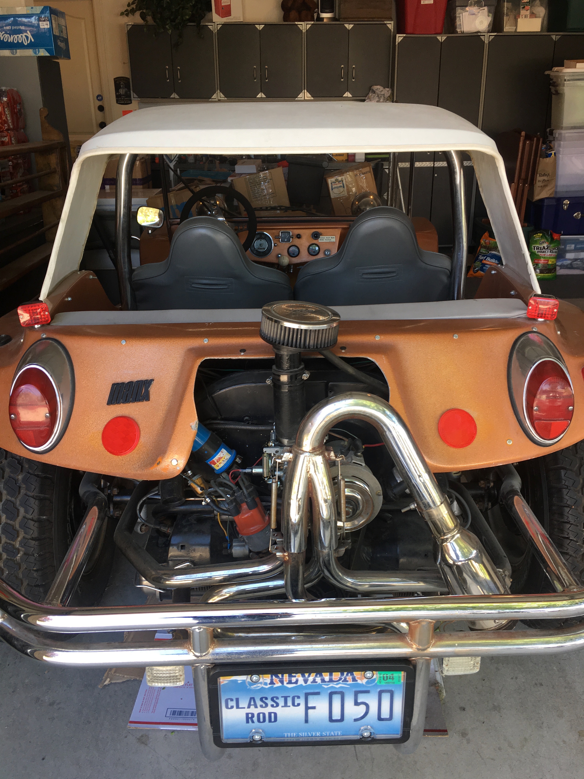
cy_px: 390
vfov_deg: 61.7
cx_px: 292
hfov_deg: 48.2
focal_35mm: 29
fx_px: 652
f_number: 2.2
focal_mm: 4.15
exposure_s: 1/60
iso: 25
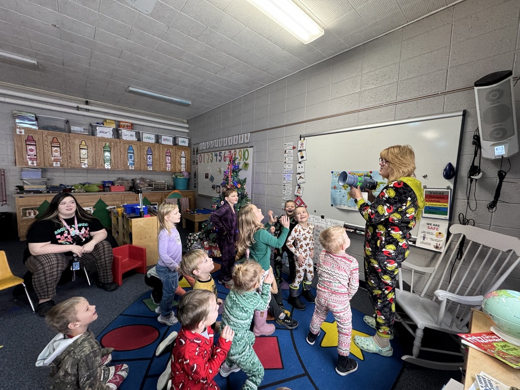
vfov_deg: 85.7
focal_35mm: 14
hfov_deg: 102.1
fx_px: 210
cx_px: 260
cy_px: 195
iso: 160
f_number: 2.2
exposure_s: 1/60
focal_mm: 2.22
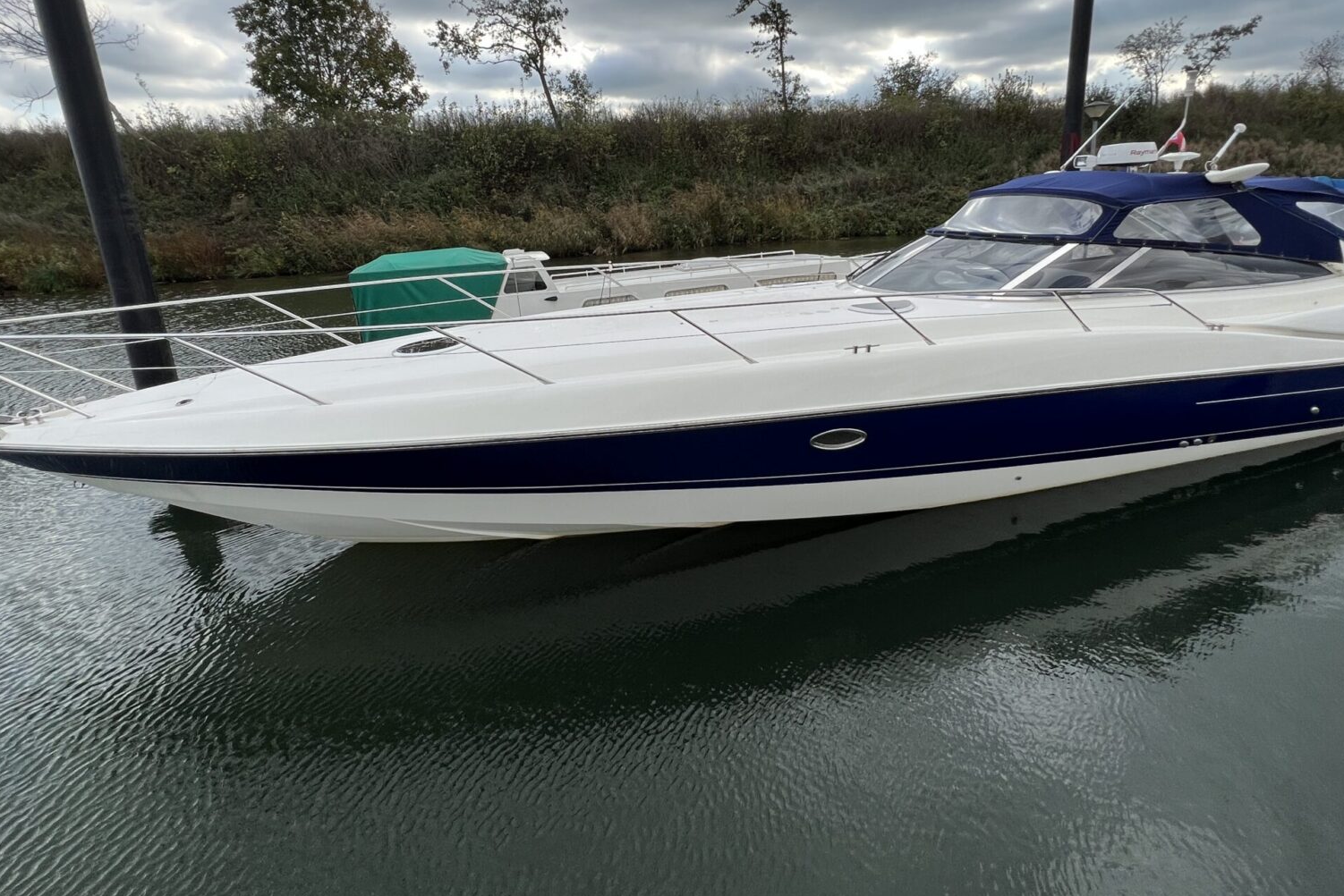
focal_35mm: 18
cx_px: 689
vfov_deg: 67.2
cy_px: 397
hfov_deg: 90.0
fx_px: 672
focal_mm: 1.57
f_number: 1.8
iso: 32
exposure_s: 1/633
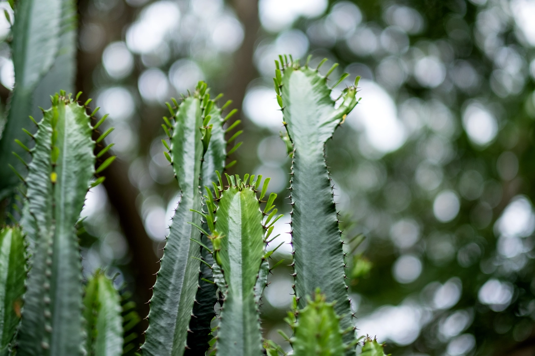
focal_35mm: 84
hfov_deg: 24.2
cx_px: 268
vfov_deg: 16.3
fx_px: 1248
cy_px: 178
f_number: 1.2
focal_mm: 56
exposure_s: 1/3000
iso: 200
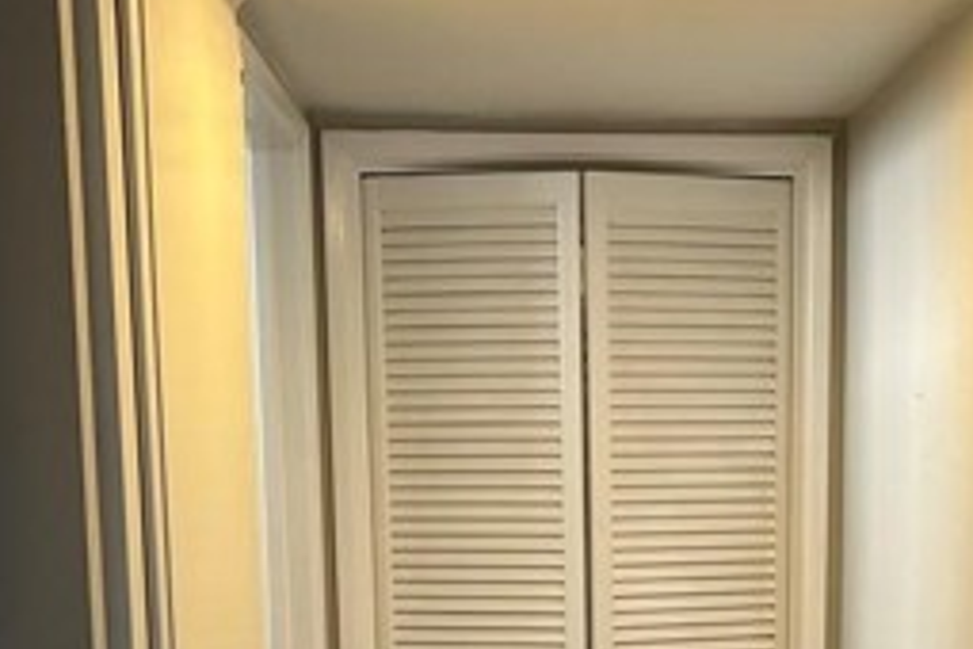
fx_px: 1838
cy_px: 729
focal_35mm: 68
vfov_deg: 19.1
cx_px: 717
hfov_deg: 29.2
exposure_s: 1/60
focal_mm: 5.7
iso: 80
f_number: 1.5
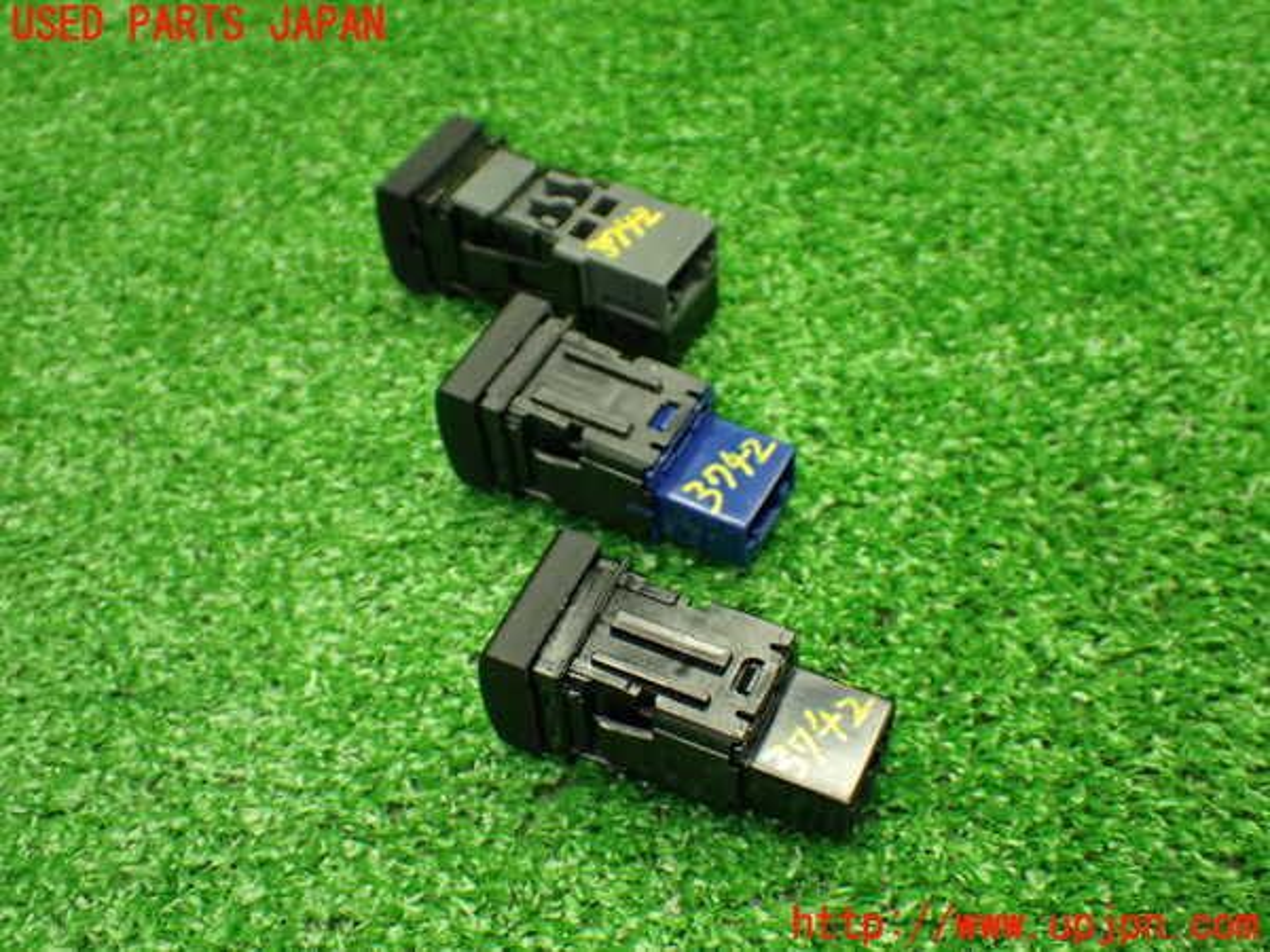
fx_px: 1614
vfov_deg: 32.9
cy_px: 476
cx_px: 635
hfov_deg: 42.9
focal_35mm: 44
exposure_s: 1/100
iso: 800
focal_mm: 7.84
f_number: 2.9
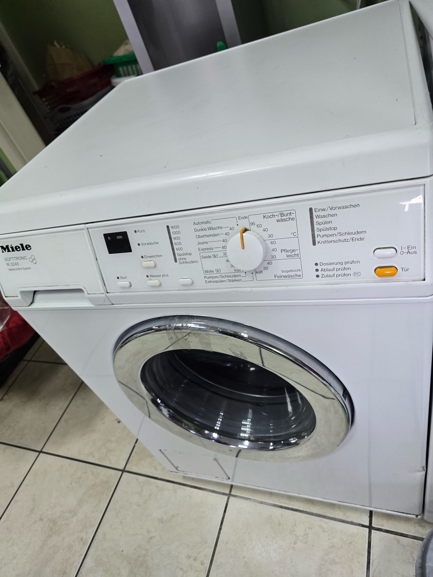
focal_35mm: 23
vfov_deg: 73.9
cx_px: 216
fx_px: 384
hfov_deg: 58.9
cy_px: 288
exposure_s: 1/100
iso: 320
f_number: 1.7
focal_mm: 6.3
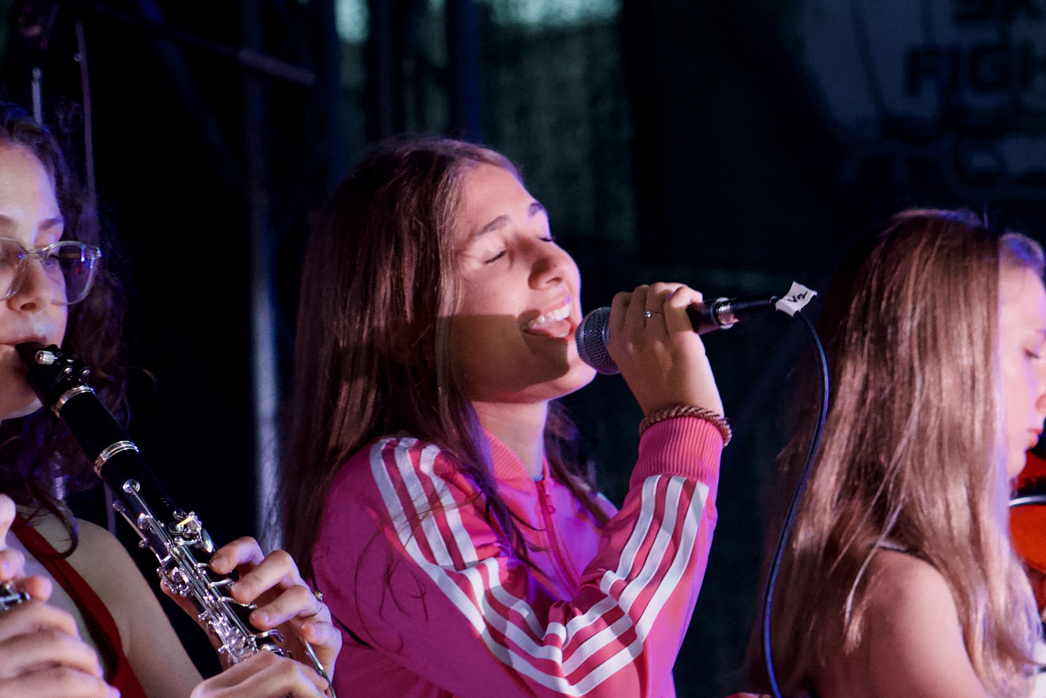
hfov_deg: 9.4
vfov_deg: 6.3
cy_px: 443
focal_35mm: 218
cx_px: 529
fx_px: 6334
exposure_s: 1/80
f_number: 4
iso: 3200
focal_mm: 87
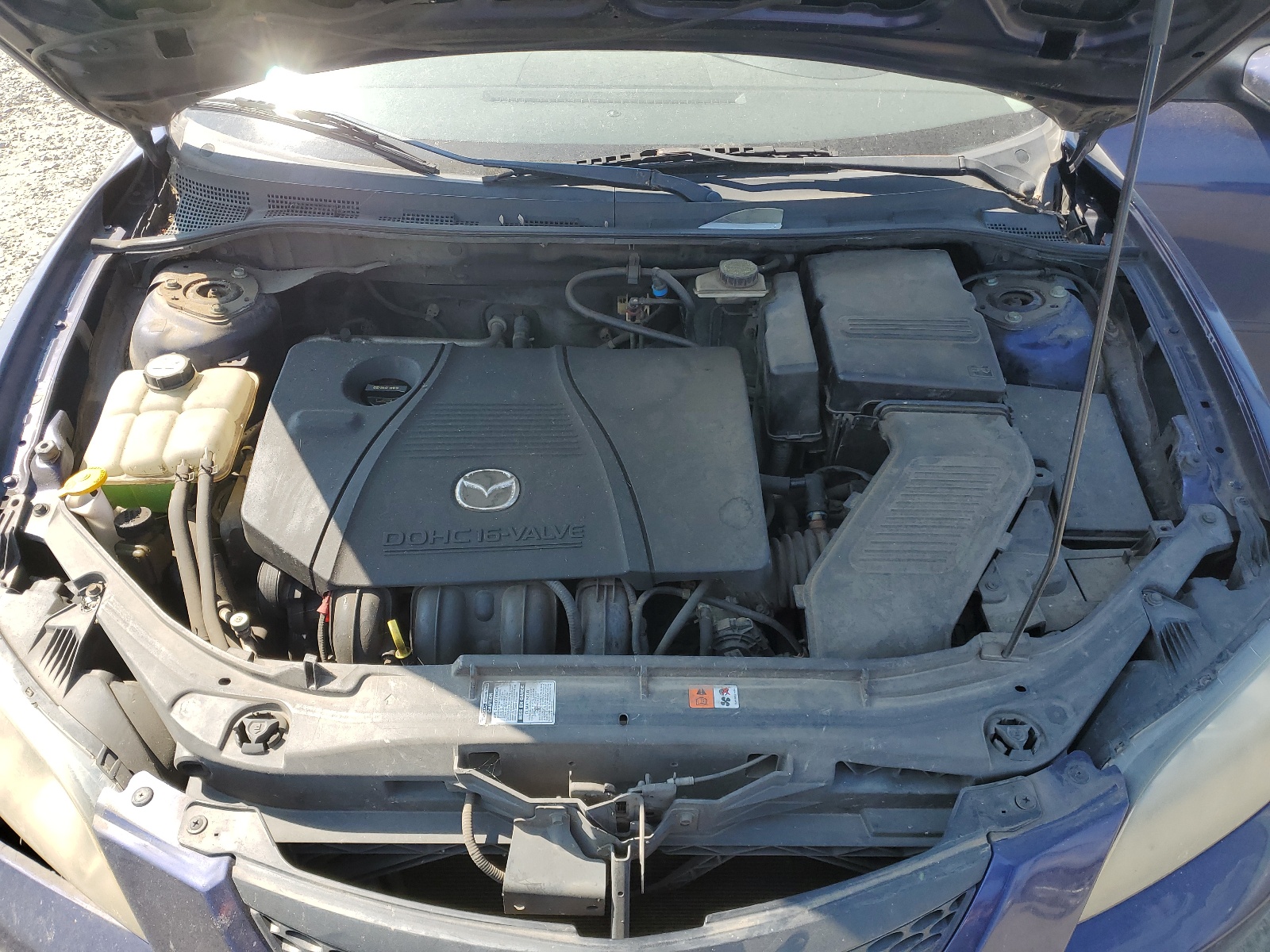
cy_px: 476
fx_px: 954
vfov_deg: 53.1
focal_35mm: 26
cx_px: 635
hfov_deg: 67.3
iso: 50
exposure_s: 1/909
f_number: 1.5
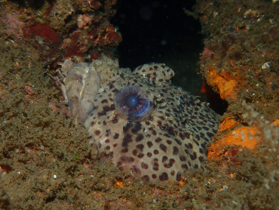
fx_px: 814
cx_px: 140
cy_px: 105
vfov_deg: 14.6
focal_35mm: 101
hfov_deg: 19.4
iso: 200
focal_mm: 18
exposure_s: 1/200
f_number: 6.3
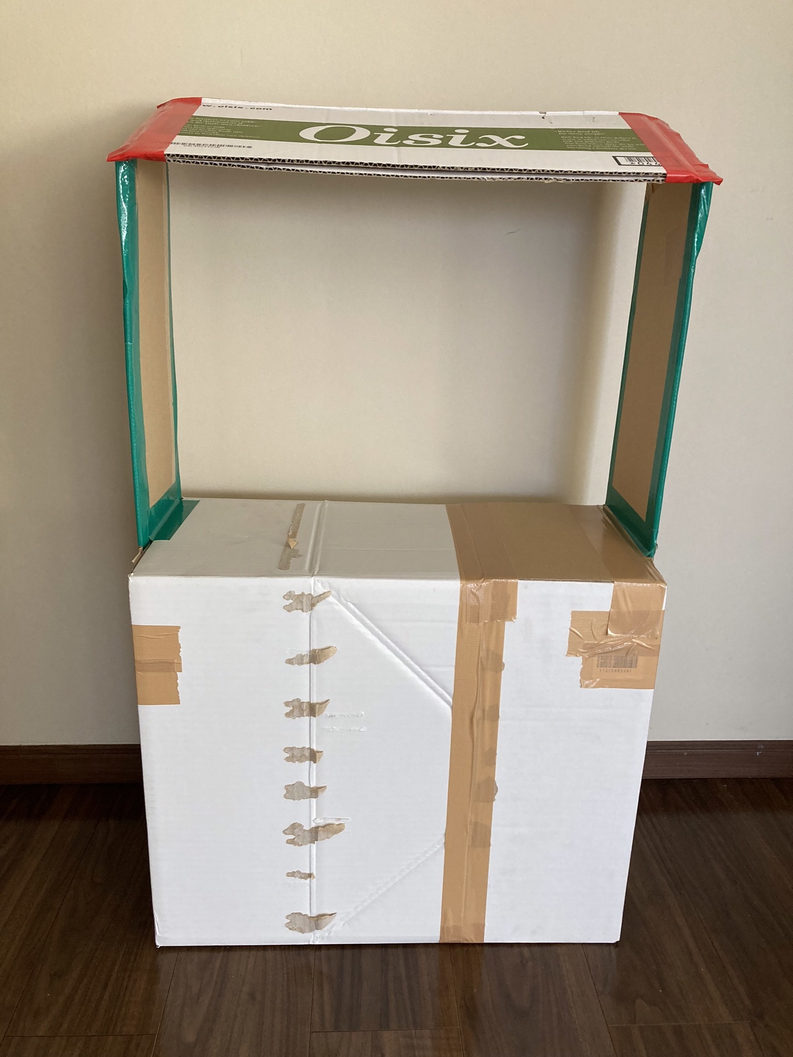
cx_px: 396
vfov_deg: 63.4
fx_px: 855
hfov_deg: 49.7
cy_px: 528
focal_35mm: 28
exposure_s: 1/60
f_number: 1.8
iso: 125
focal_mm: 3.99
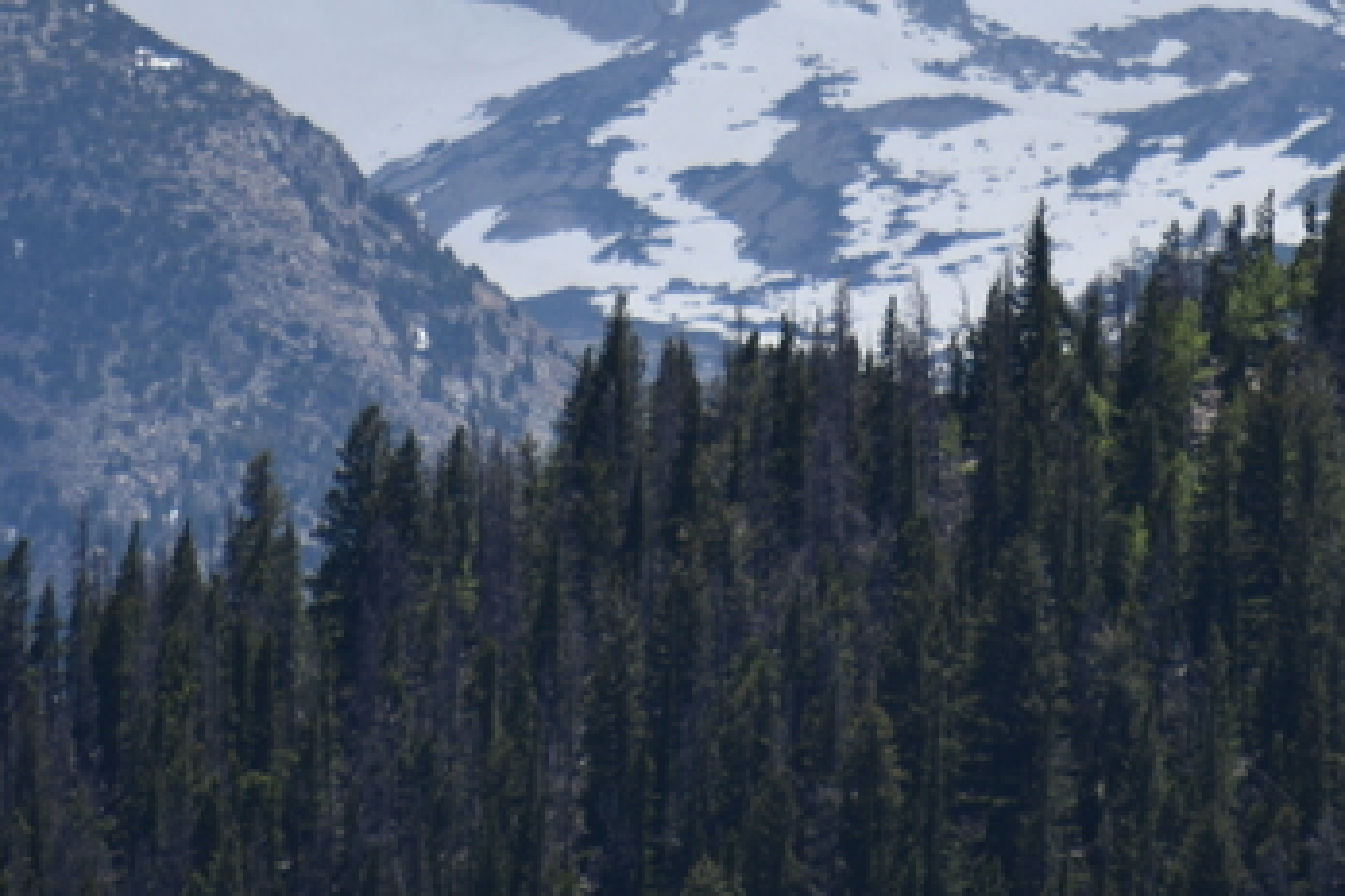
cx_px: 707
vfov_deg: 1.2
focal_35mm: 1105
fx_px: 41281
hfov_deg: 1.9
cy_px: -521
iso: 100
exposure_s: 1/640
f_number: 5.6
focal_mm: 300
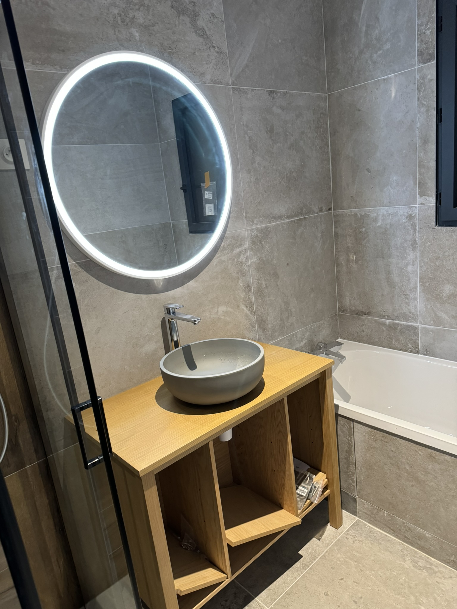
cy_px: 304
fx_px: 422
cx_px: 228
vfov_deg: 71.6
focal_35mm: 24
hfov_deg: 56.8
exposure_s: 1/50
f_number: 1.78
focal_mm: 6.76
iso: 500
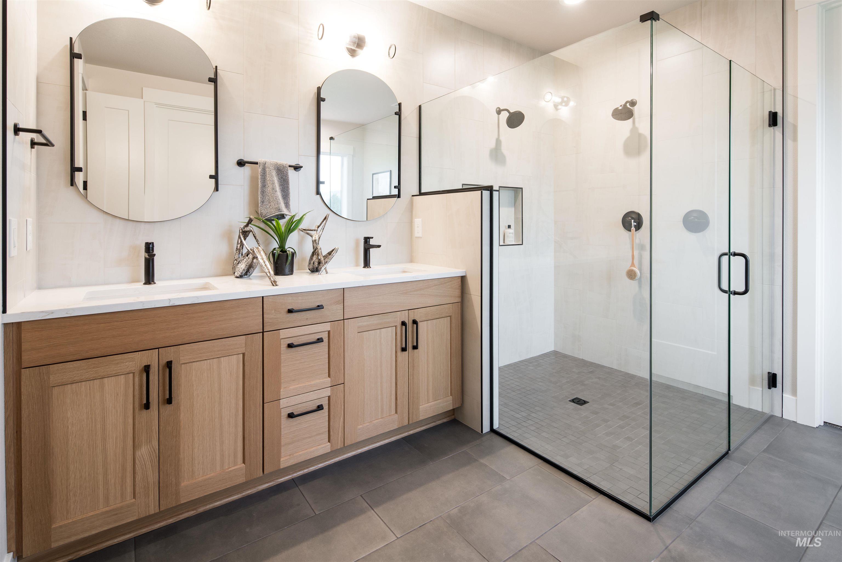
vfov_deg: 70.5
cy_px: 281
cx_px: 421
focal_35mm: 17
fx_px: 398
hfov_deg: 93.3
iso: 200
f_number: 8
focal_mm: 17
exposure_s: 1/2
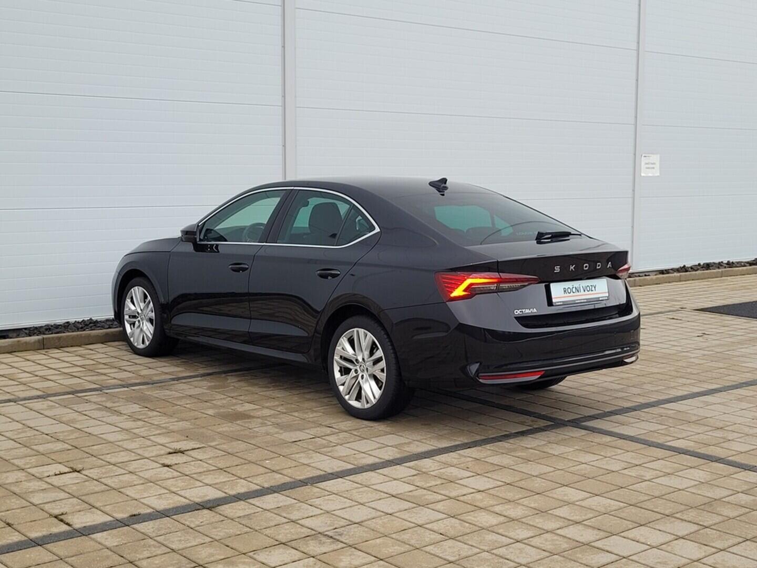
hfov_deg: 67.3
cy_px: 284
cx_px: 378
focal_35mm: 26
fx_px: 569
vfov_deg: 53.1
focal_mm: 5.4
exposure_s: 1/133
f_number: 1.8
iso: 40
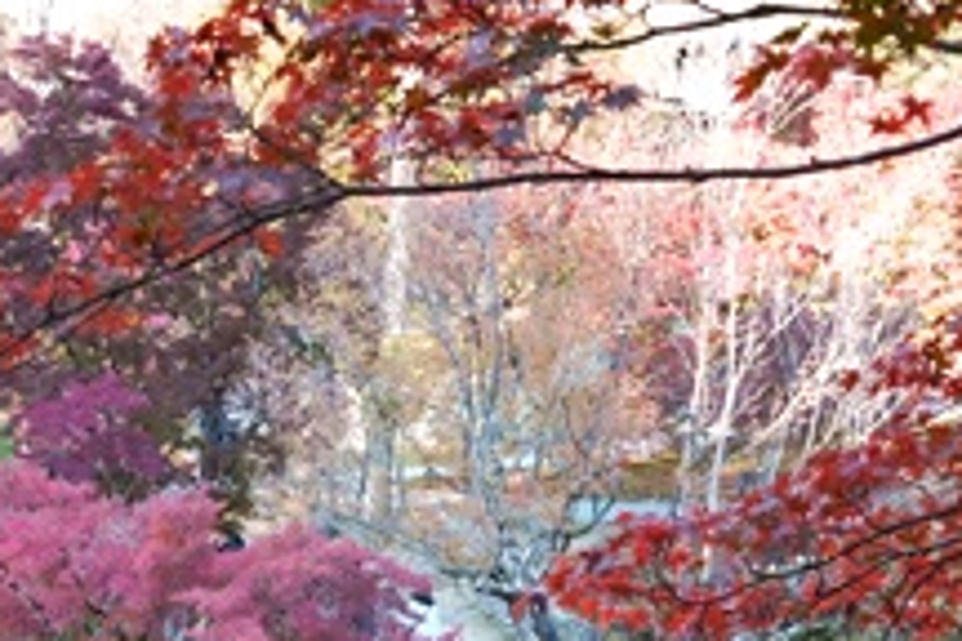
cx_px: -138
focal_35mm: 114
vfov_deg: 11.7
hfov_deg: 17.3
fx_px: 3046
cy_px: 848
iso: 2500
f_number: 5.6
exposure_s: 1/500
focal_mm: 24
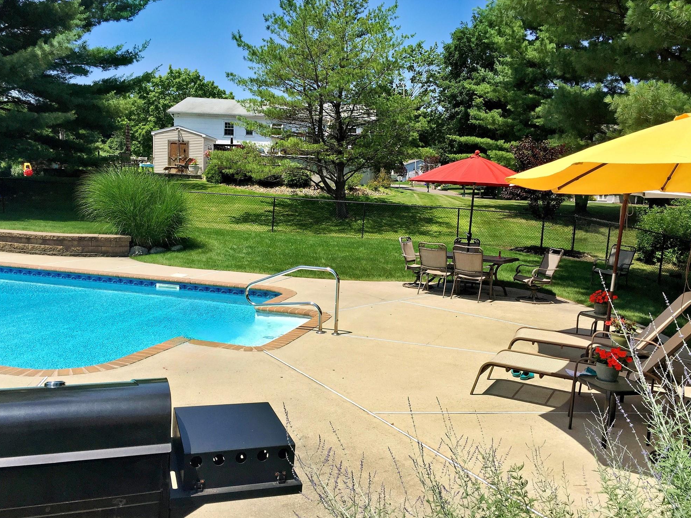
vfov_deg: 46.8
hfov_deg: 60.0
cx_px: 341
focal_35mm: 30
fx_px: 599
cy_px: 266
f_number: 2.2
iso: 32
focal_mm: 4.15
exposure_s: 1/1980
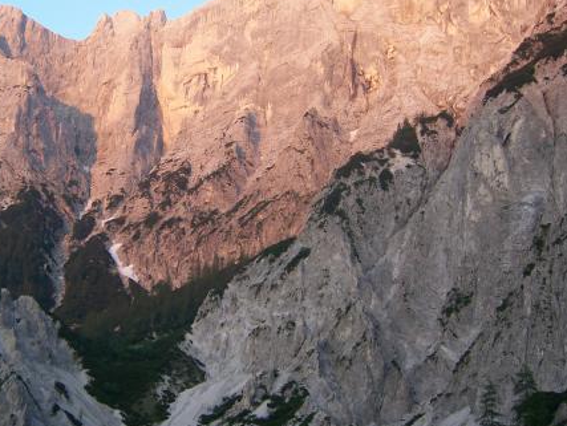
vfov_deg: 26.9
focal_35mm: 54
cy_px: 149
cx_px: 150
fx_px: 885
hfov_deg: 34.8
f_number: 2.8
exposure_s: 1/80
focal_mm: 6
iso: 80
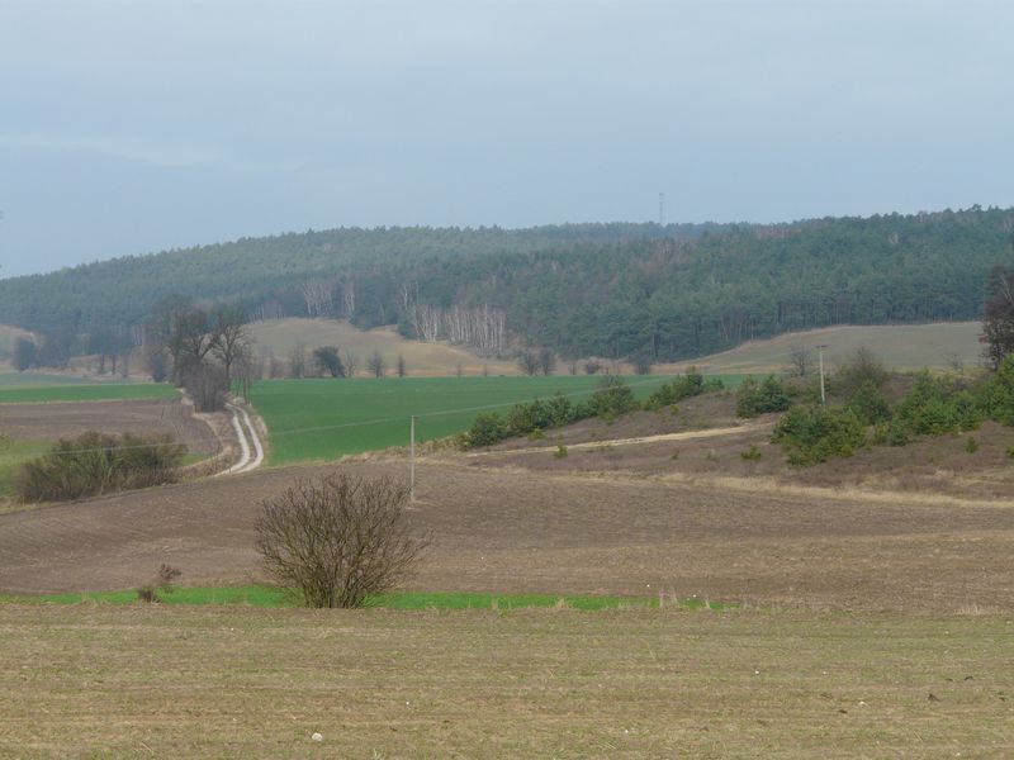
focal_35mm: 85
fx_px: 2490
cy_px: 380
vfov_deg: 17.4
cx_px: 507
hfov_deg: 23.0
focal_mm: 14
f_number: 5.6
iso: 100
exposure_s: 1/320
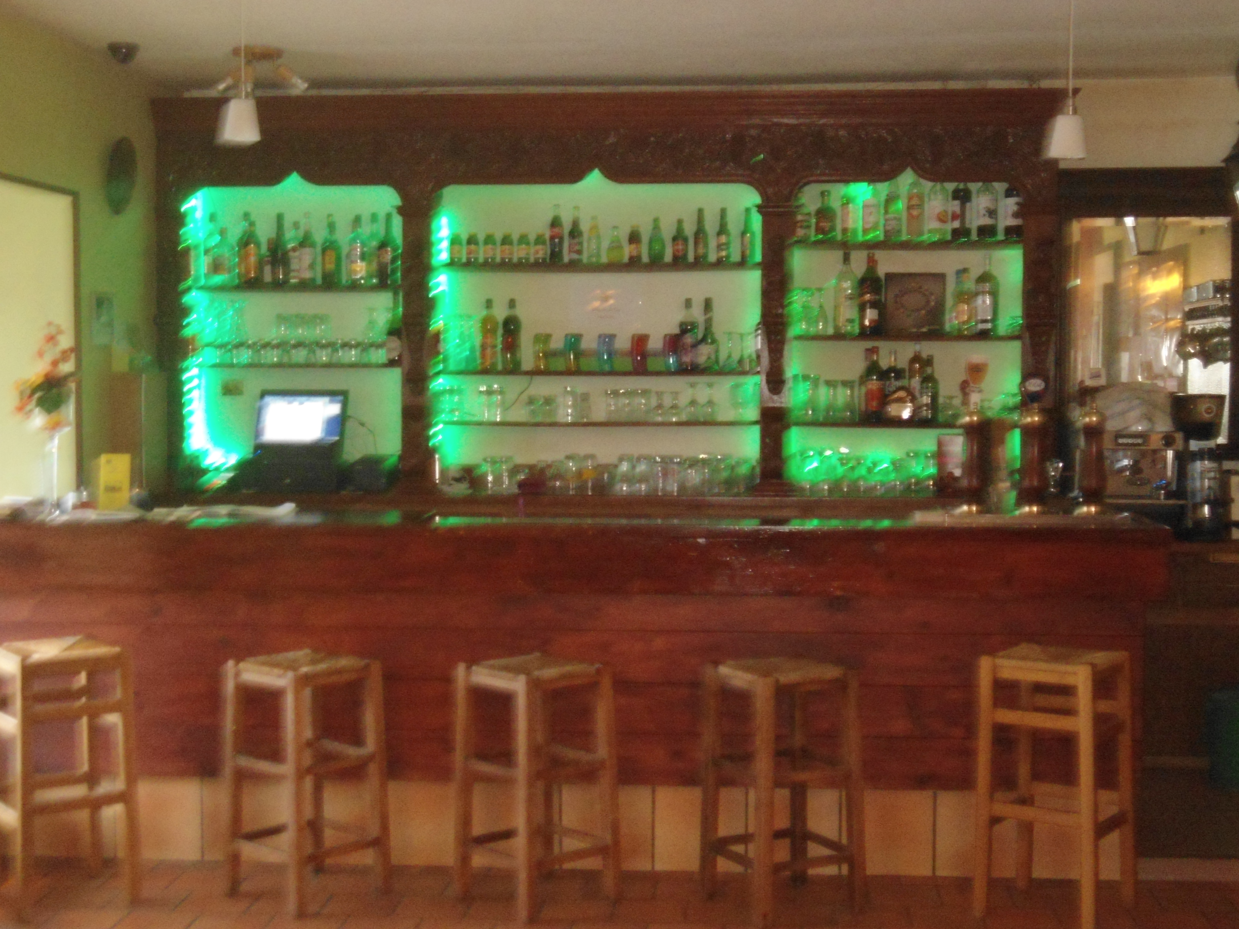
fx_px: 1897
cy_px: 464
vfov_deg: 27.5
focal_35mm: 53
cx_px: 620
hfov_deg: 36.2
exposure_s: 1/8
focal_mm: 9.5
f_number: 3.9
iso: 800
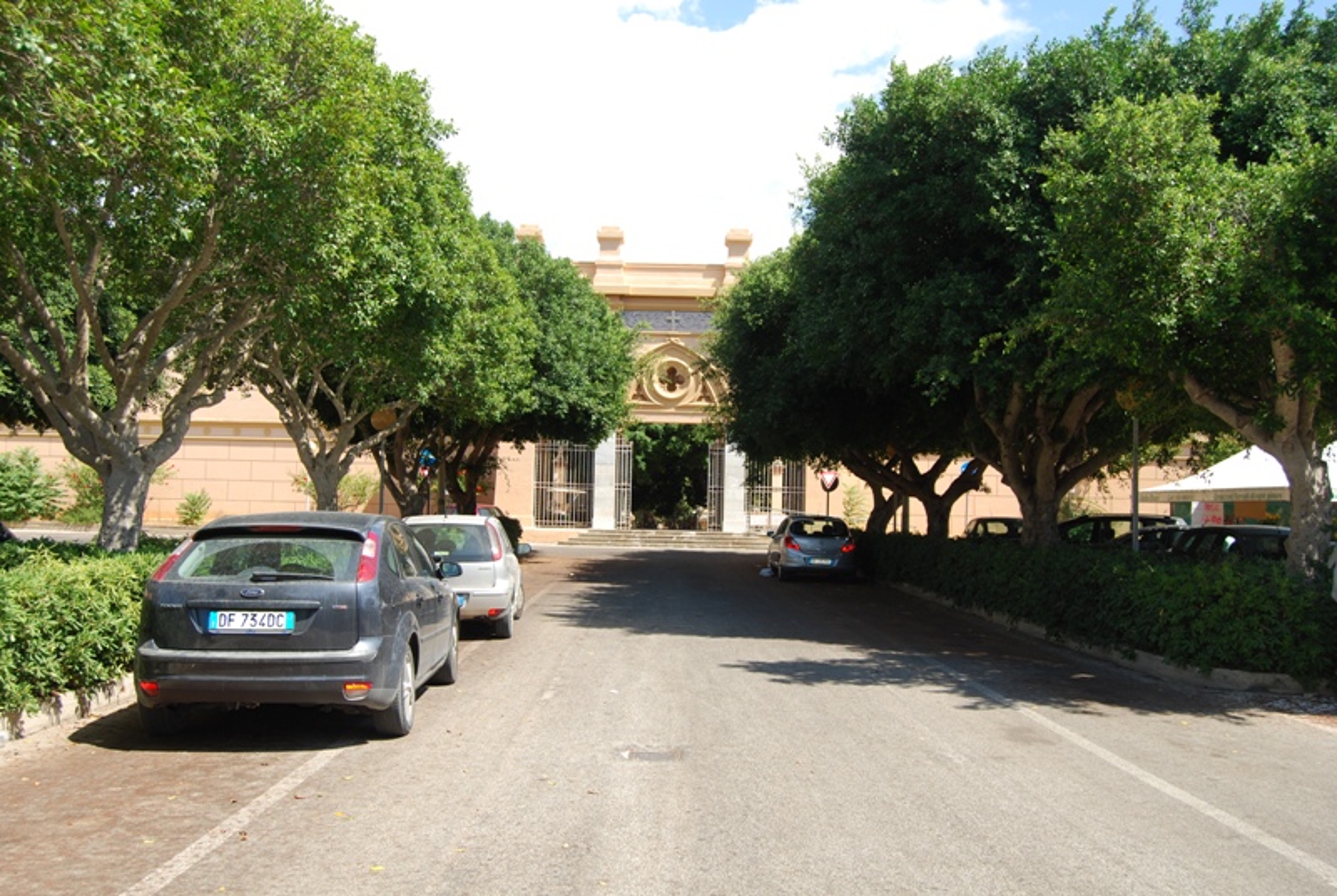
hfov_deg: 55.0
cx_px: 668
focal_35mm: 34
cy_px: 448
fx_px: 1283
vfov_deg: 38.5
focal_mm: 23
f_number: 6.3
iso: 100
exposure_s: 1/200
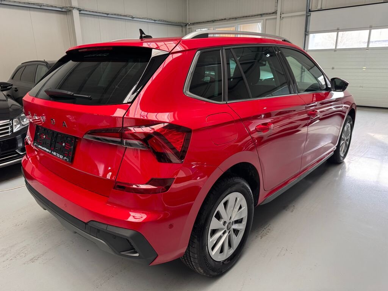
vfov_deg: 56.8
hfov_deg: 71.6
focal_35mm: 24
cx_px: 194
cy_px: 146
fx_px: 269
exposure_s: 1/60
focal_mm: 6.76
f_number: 1.78
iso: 320
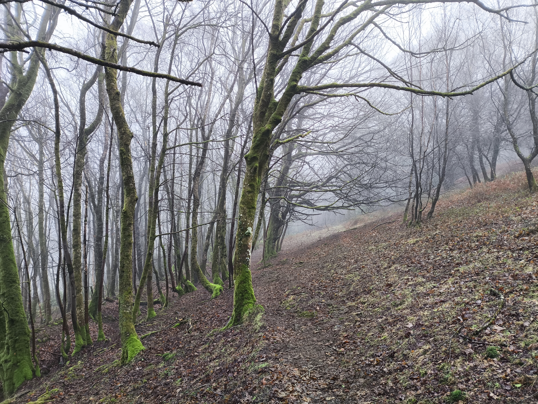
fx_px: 389
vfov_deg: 54.9
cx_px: 269
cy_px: 202
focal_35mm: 25
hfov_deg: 69.4
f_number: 1.7
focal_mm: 4.71
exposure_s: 1/50
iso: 64
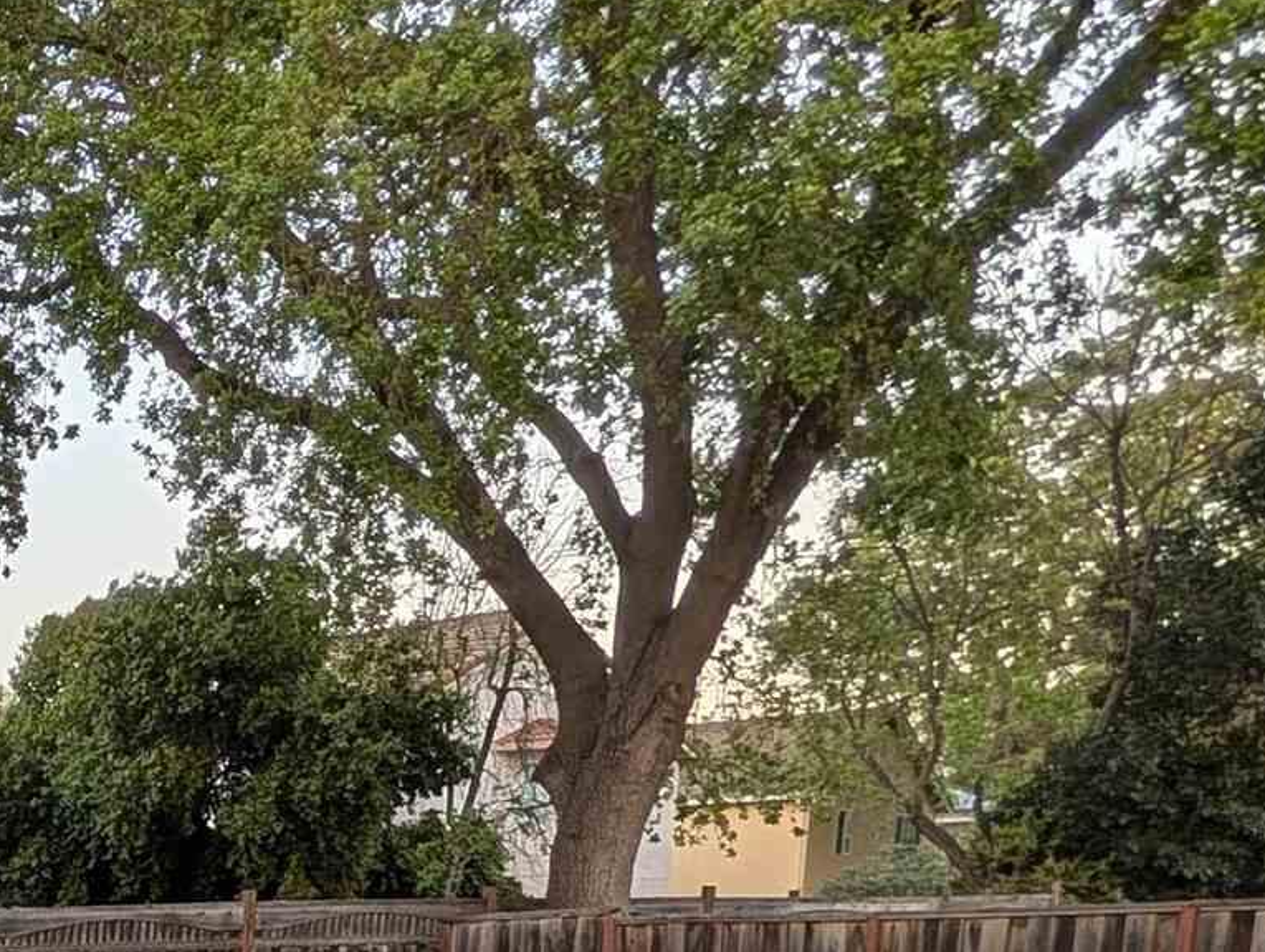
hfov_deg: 30.5
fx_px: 1757
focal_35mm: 48
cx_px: -413
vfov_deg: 25.3
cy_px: 1302
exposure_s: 1/160
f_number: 1.7
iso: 49
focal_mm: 2.02
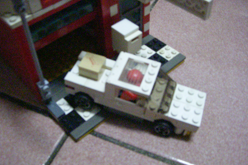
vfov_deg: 33.4
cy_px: 93
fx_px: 276
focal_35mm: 40
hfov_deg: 48.5
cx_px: 125
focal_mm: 6.3
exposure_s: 1/50
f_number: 3.3
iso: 1600
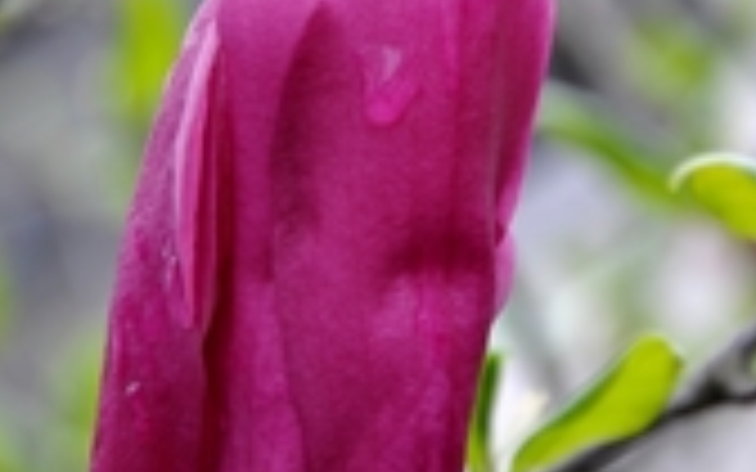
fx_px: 9838
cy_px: 148
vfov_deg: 2.8
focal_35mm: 478
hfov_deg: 4.4
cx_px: 369
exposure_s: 1/25
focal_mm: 105
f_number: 8
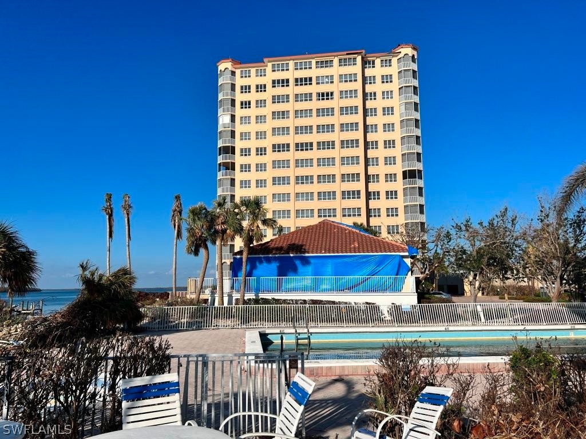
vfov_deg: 53.1
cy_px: 220
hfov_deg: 67.3
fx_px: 440
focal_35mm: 26
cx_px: 293
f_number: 1.5
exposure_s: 1/8696
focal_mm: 5.7
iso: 50
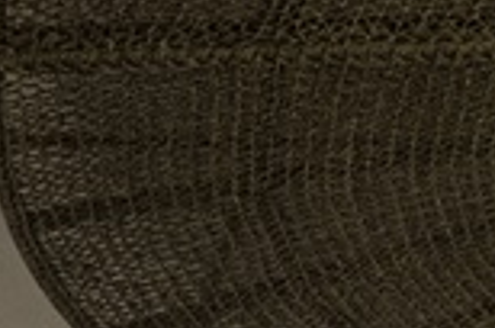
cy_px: 1203
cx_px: -48
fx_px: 1715
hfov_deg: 16.0
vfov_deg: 8.0
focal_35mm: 125
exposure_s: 1/25
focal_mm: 16
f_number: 11
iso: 100
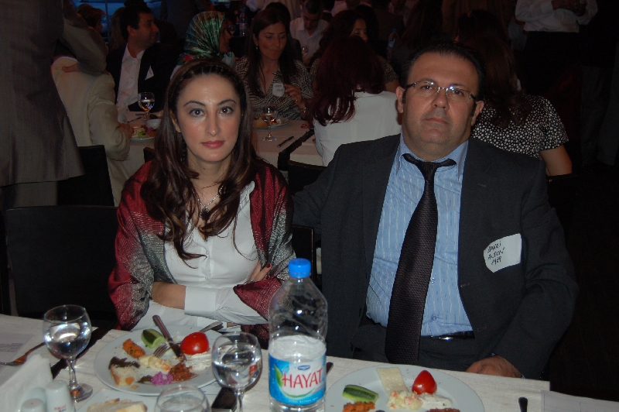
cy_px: 206
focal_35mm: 42
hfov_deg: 46.4
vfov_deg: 31.8
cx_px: 310
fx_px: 722
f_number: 4.2
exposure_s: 1/60
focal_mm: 28
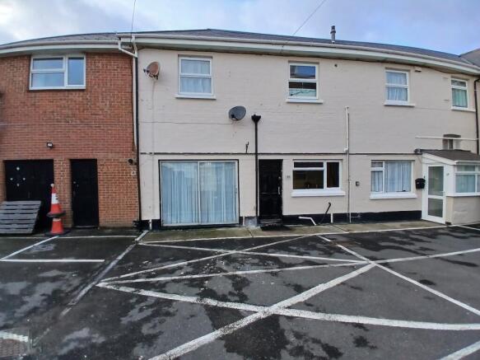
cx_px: 240
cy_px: 180
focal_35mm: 17
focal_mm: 1.4
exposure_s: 1/100
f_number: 2.2
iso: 64
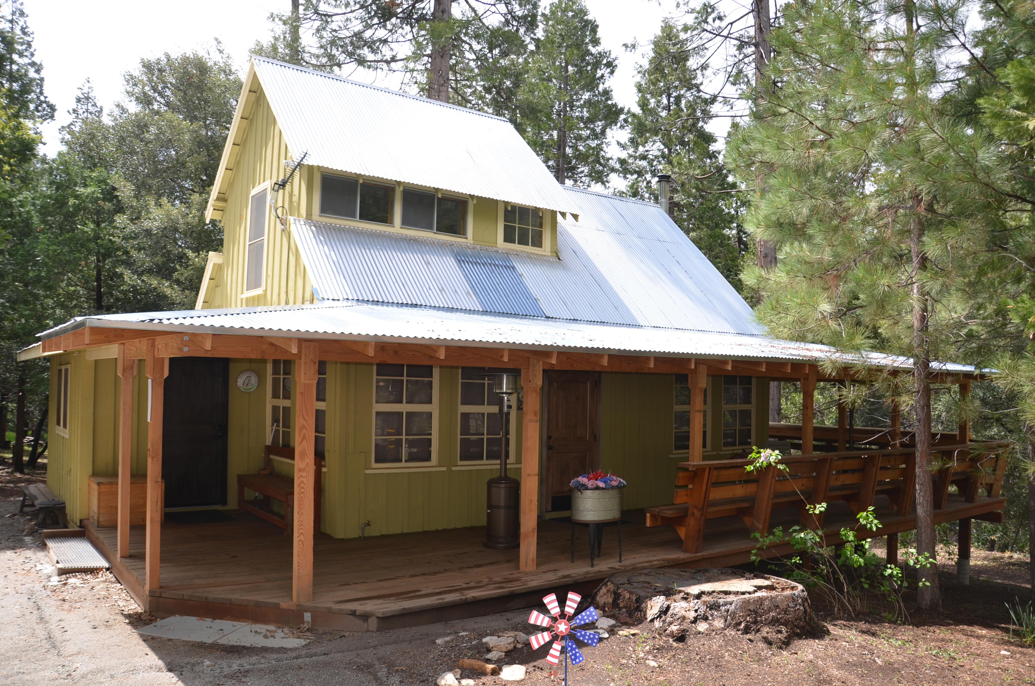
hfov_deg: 67.5
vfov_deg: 47.7
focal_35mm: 27
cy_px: 343
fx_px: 775
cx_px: 518
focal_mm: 18
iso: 100
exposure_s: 1/250
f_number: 5.6
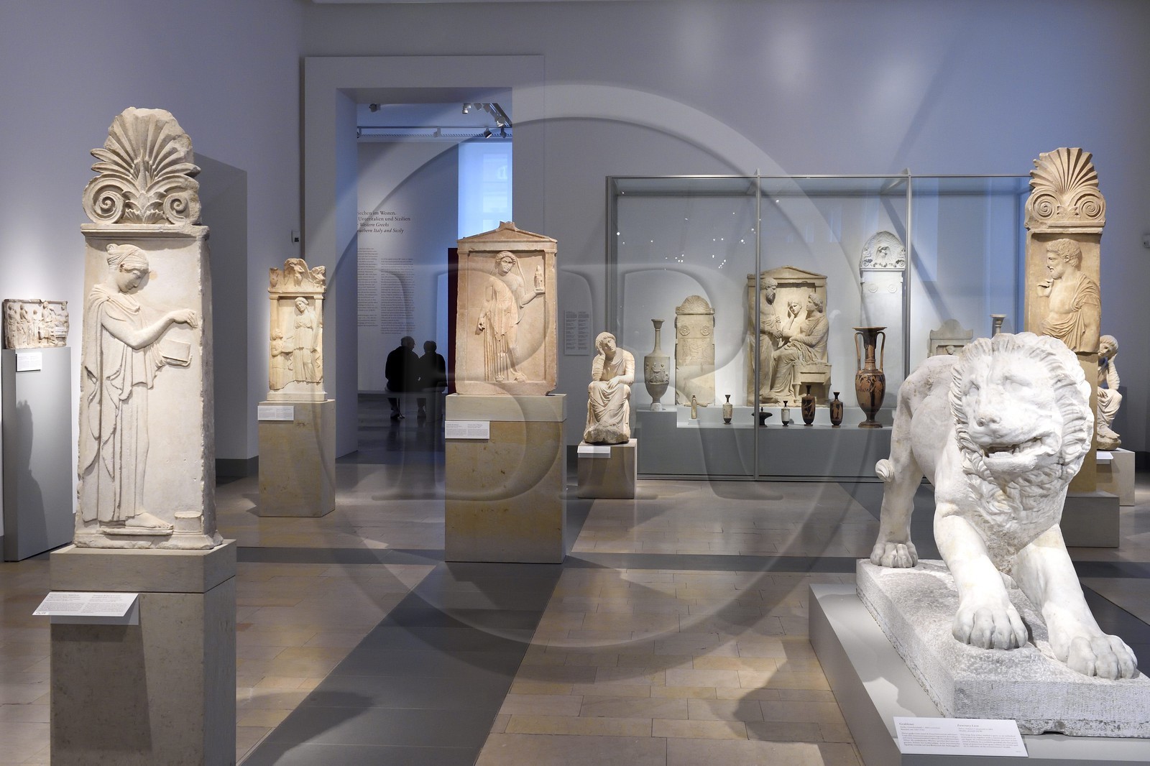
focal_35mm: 34
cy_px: 383
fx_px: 1086
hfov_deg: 55.8
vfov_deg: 38.9
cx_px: 575
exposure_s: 1/60
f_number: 10
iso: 3200
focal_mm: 34
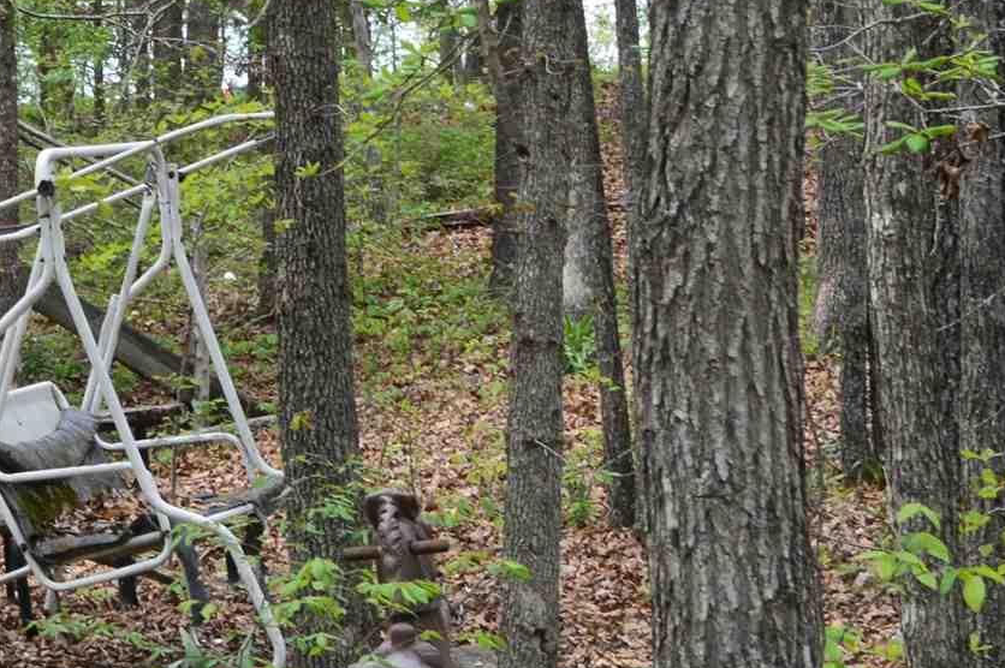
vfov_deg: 8.5
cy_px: 23
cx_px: -810
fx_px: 4458
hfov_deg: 11.9
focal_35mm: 160
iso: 400
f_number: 9
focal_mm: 29
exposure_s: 1/160
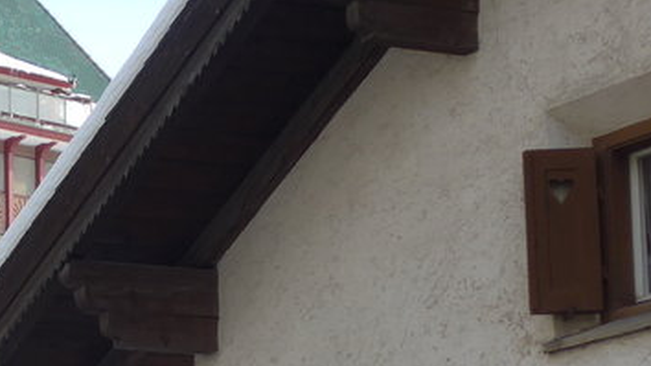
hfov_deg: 15.0
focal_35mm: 133
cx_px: -318
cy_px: 590
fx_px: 2295
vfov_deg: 8.8
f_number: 2.8
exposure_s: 1/500
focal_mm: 7.5
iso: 80
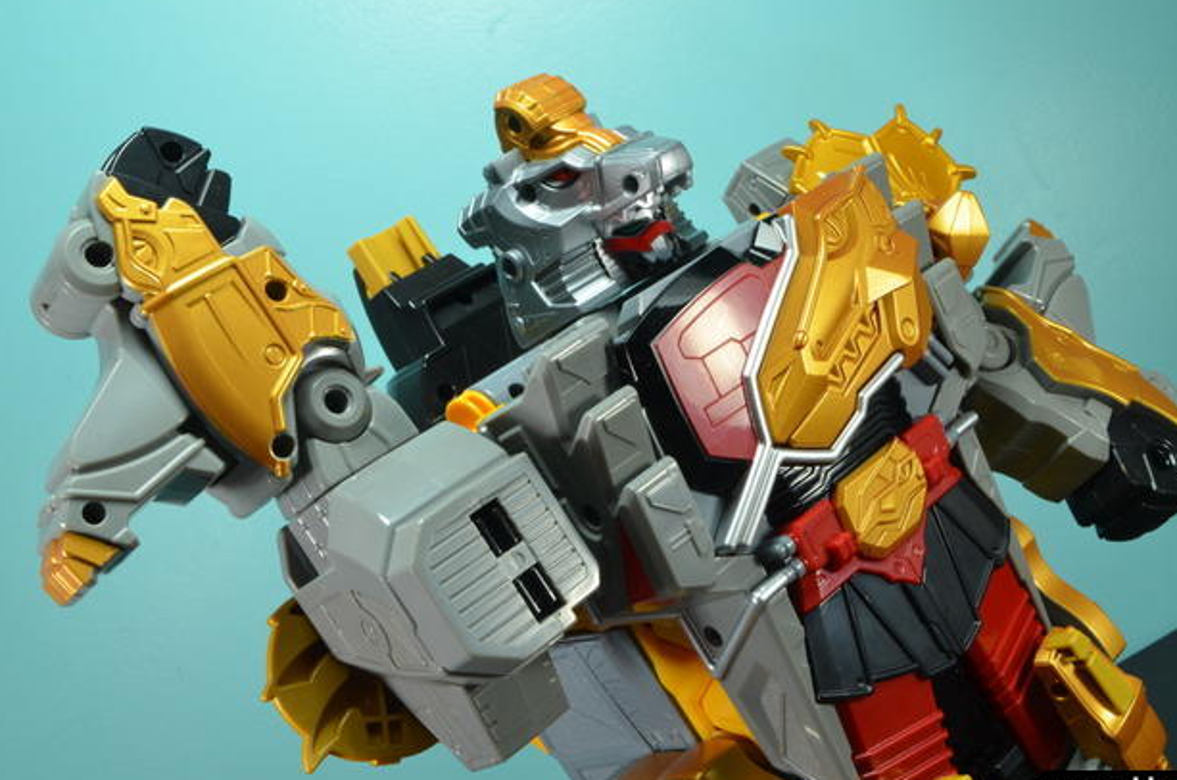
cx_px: 605
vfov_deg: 28.5
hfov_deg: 42.0
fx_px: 1533
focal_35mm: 47
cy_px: 398
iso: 100
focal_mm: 30
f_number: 20
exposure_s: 1/1.3
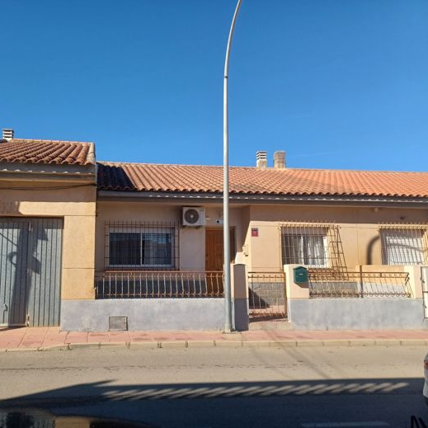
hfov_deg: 53.4
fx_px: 420
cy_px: 217
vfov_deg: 54.0
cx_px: 157
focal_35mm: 30
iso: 32
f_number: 1.8
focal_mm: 4.6
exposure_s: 1/513
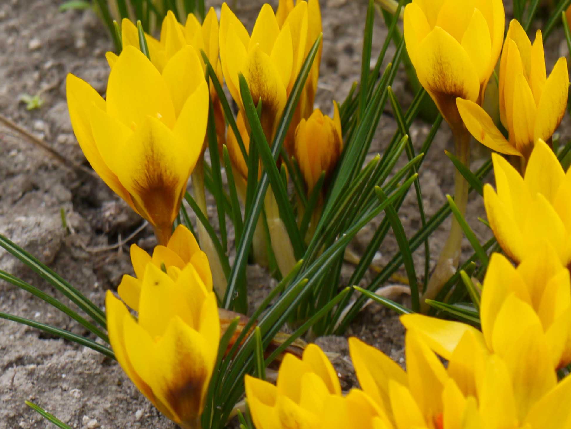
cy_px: 98
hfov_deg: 11.4
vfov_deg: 8.7
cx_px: 625
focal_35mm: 171
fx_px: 2822
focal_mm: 36
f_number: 7.1
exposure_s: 1/200
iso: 160
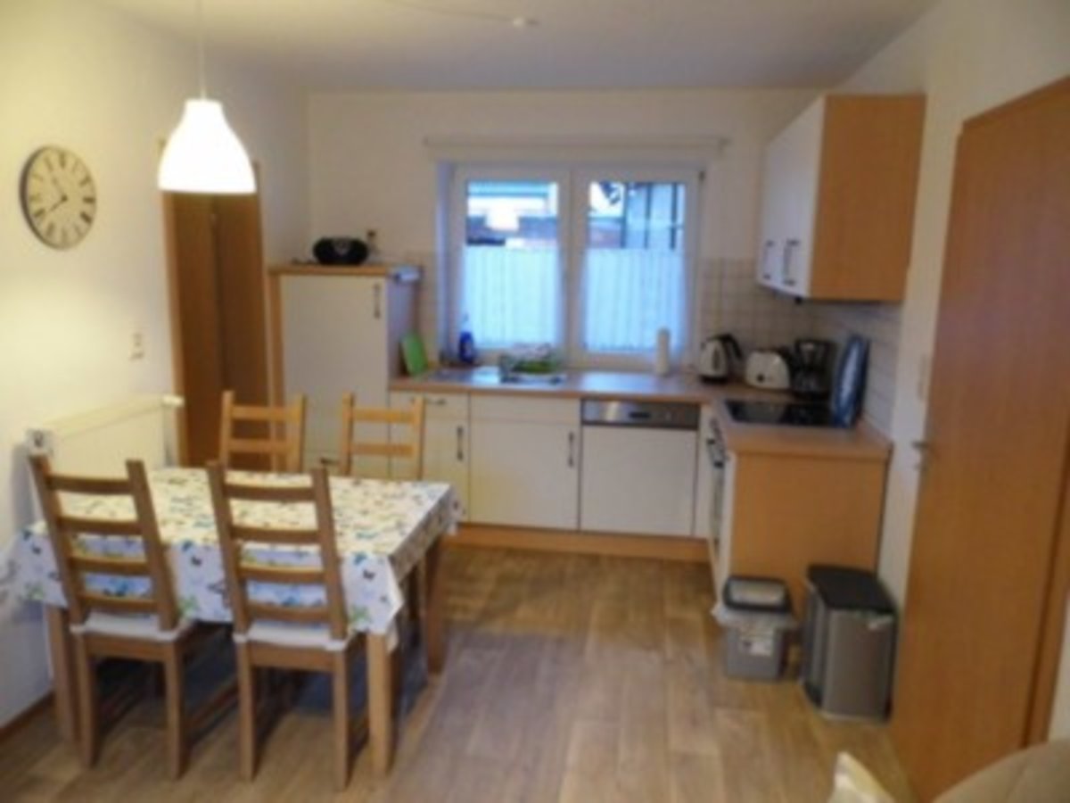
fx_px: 773
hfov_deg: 69.4
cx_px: 535
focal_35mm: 25
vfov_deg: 54.9
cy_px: 402
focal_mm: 4.5
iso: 400
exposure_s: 1/24
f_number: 3.1
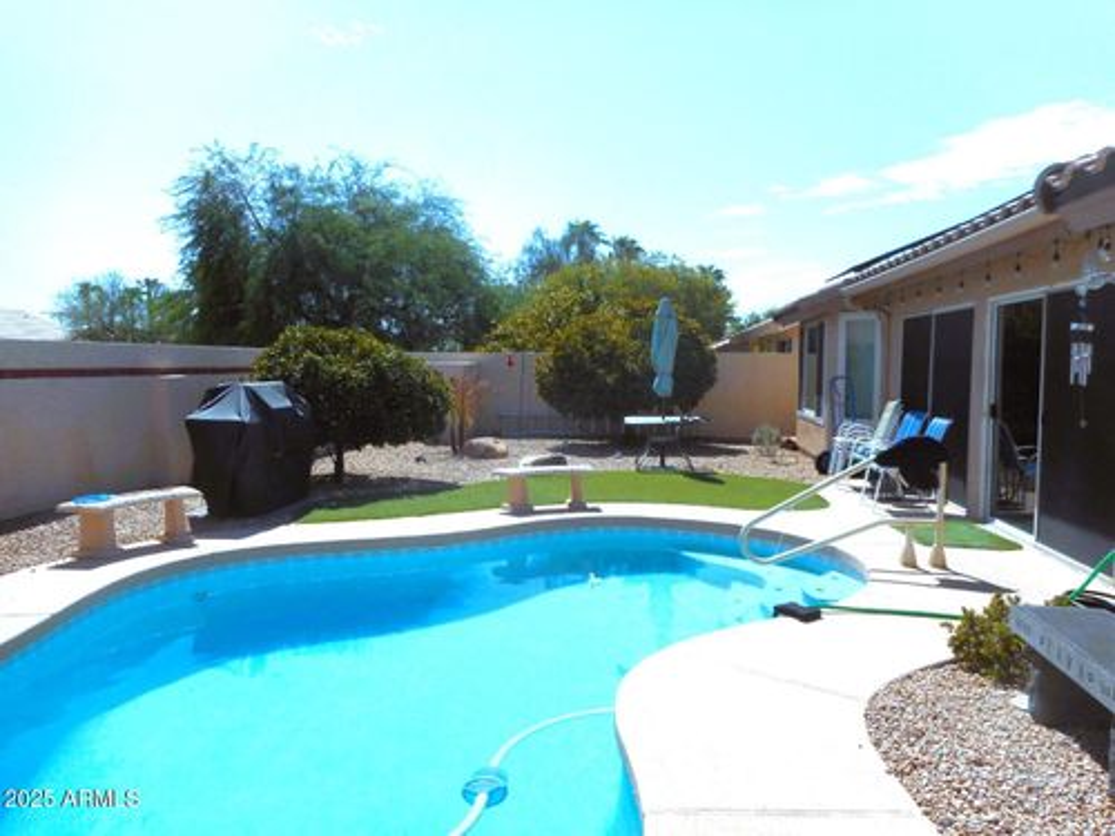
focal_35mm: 25
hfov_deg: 69.4
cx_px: 558
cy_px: 418
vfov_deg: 54.9
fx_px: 805
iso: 80
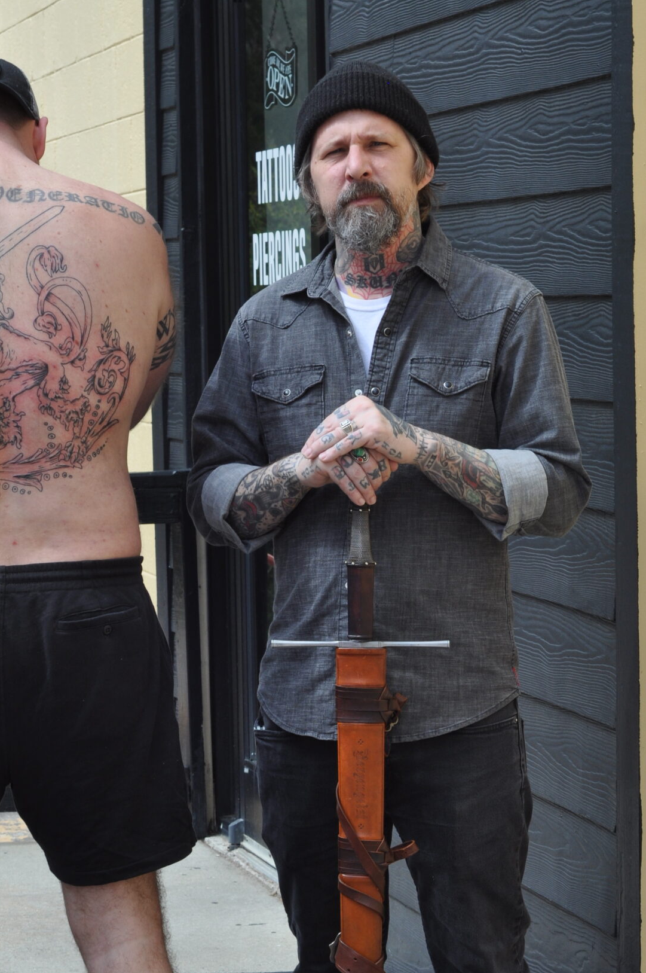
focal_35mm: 118
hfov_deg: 11.6
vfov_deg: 17.3
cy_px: 669
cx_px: 172
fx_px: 3183
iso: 200
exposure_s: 1/250
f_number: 8
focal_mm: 50
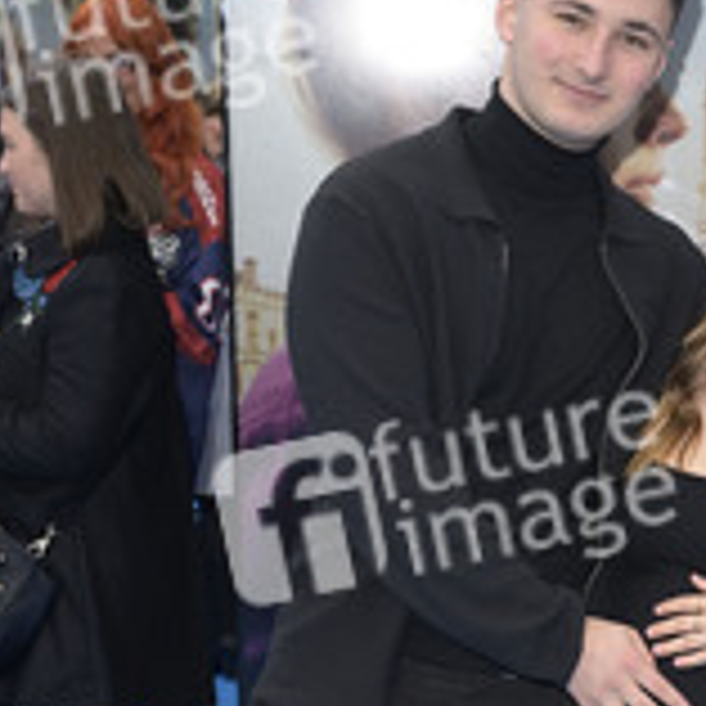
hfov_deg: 16.6
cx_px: 576
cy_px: 724
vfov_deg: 16.4
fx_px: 2400
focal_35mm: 104
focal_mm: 48
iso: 500
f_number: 5.6
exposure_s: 1/250
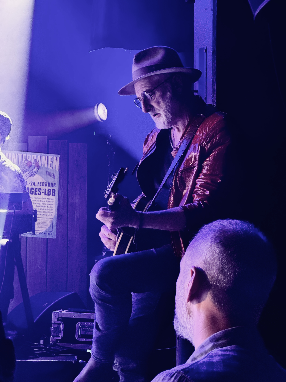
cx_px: 143
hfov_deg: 19.1
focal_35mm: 77
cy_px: 191
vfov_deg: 25.3
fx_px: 848
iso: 1600
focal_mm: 9
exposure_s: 1/27
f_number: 2.8
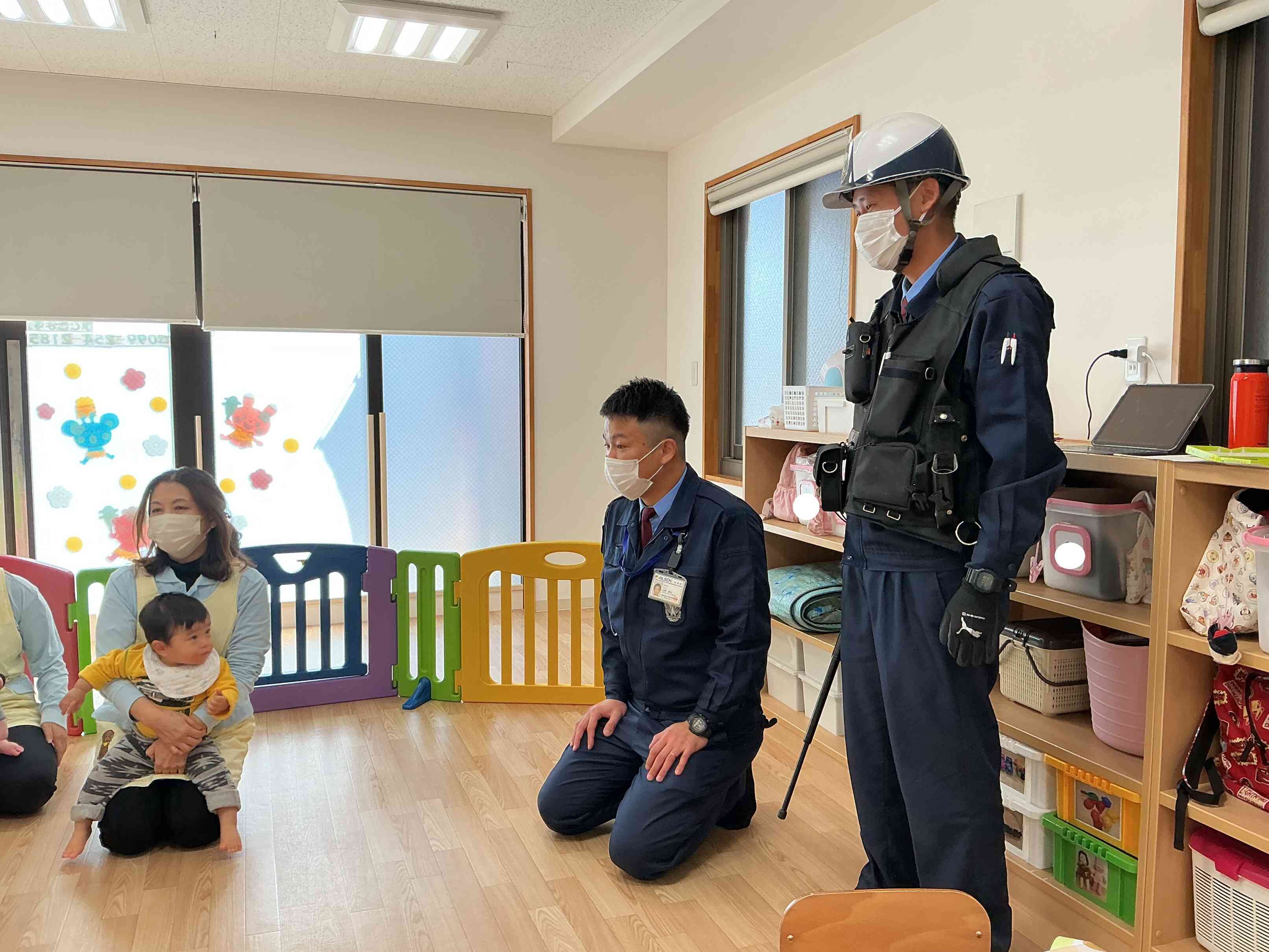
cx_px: 634
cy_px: 476
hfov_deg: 61.7
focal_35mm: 29
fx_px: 1063
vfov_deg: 48.2
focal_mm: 3
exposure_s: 1/120
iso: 16
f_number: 1.8
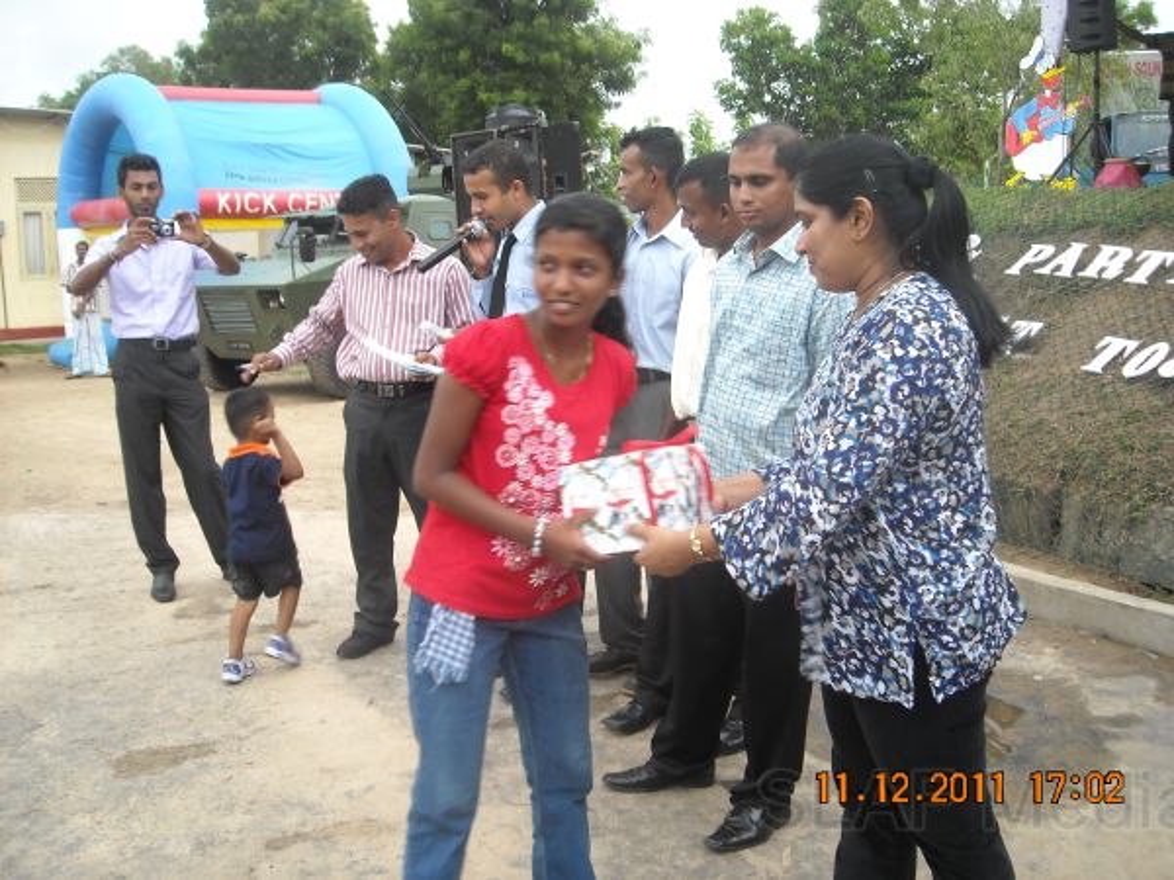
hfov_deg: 52.6
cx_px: 587
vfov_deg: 40.7
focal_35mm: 35
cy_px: 440
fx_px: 1187
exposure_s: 1/57
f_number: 2.8
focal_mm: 5.7
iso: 64
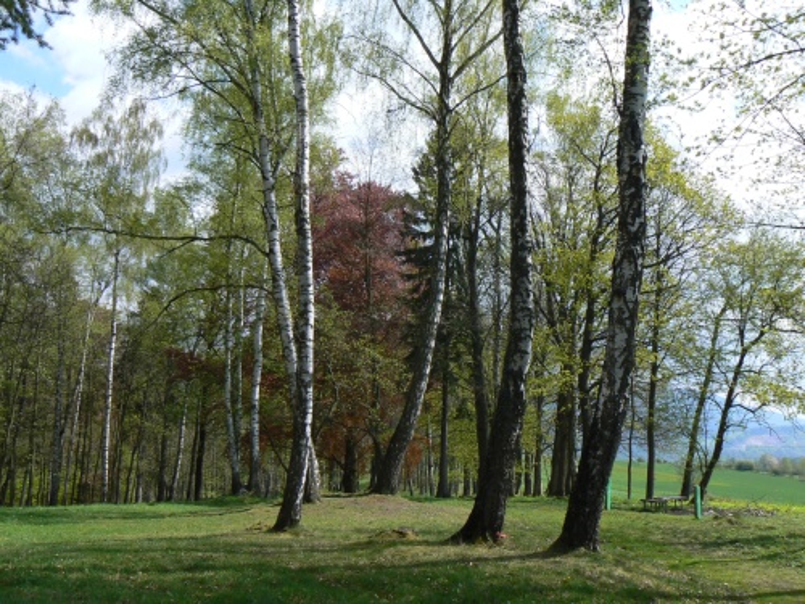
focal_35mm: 36
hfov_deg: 51.4
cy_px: 302
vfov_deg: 39.7
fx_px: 837
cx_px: 402
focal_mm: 6
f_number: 5.6
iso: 80
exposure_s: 1/400
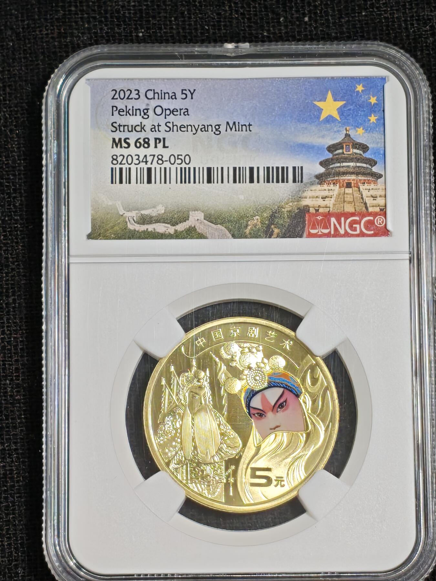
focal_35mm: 120
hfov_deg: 12.3
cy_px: 290
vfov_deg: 16.4
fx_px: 2015
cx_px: 218
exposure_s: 1/1282
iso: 50
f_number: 1.5
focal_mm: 4.94
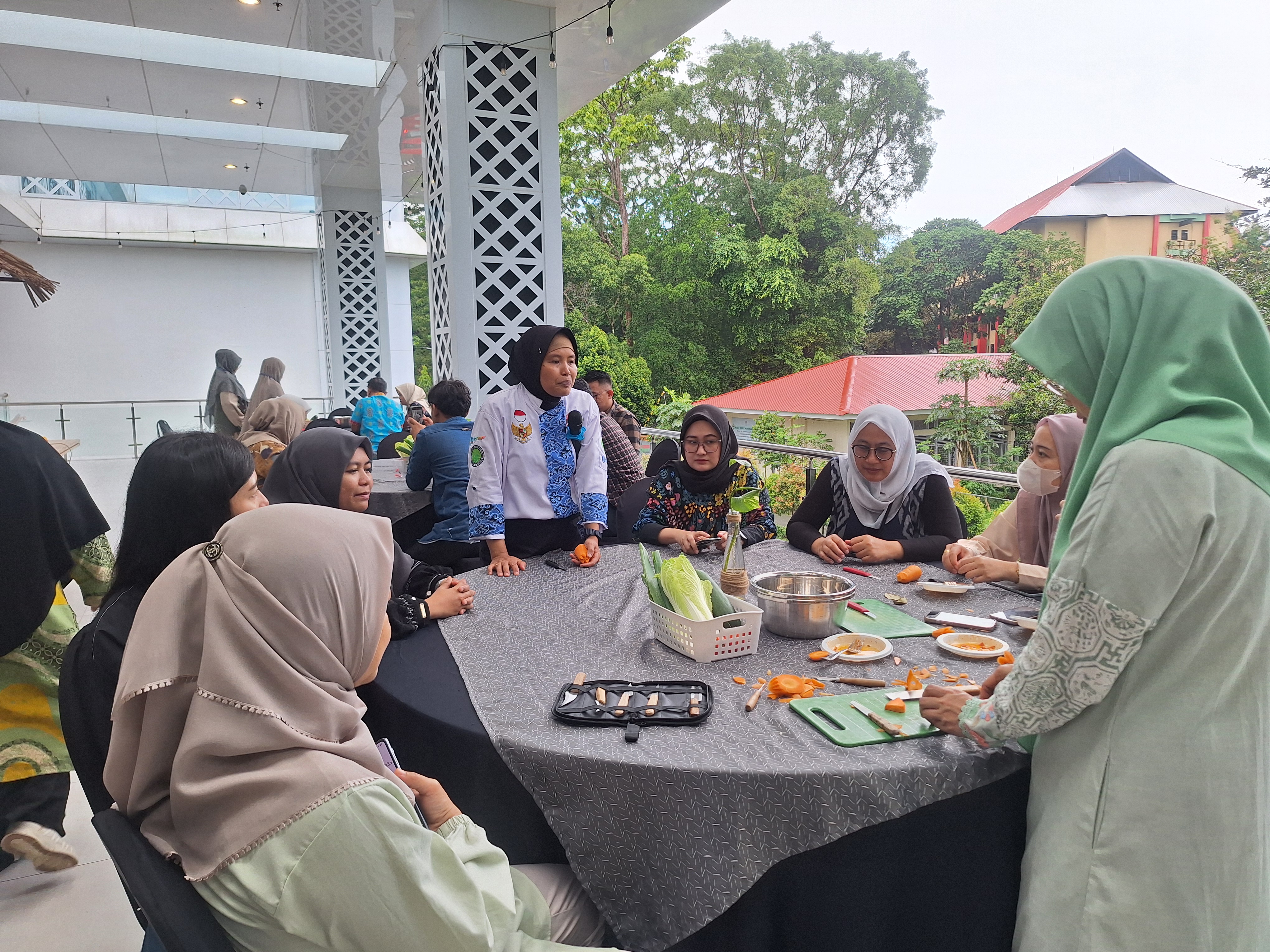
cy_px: 476
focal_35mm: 23
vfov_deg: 58.9
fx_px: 844
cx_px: 635
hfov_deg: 73.9
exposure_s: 1/112
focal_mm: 5.54
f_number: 1.8
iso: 40
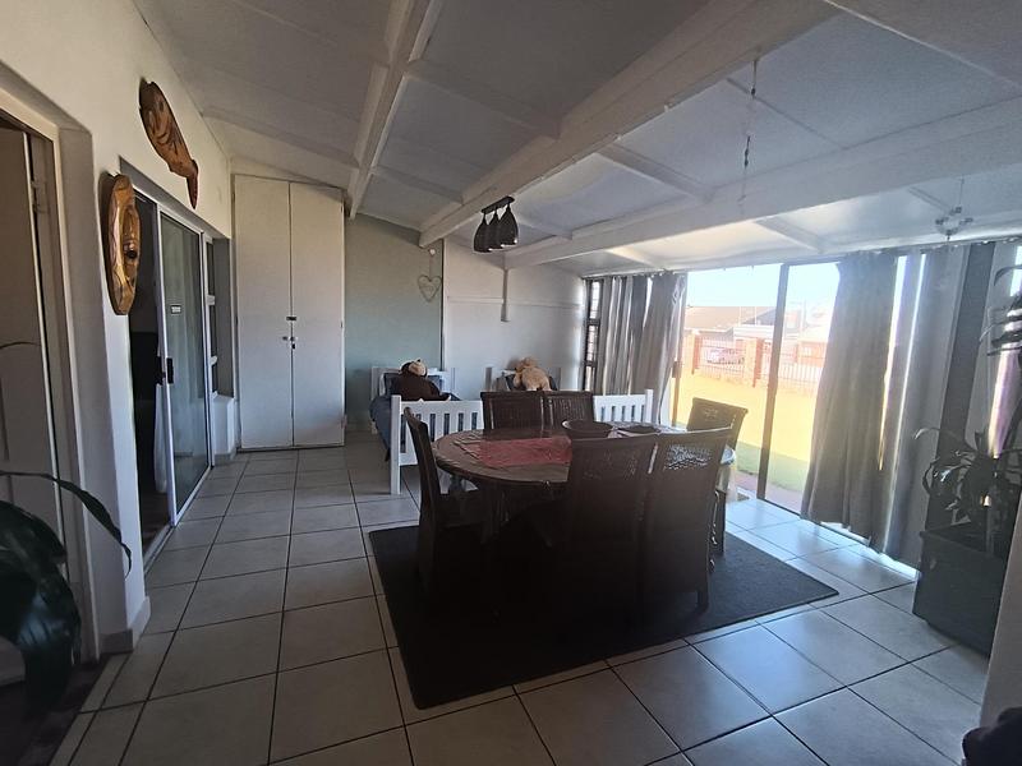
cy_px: 383
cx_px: 511
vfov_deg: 74.7
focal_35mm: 17
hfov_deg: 91.0
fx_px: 502
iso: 313
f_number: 2.2
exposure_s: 1/100
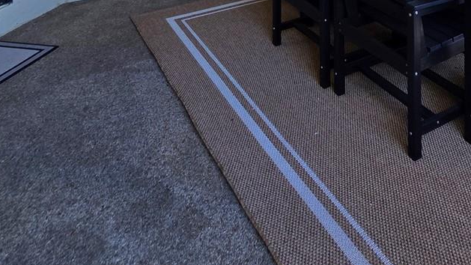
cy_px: -174
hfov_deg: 53.3
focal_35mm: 36
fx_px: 450
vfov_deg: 23.2
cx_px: 340
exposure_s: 1/120
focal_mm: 2.2
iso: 50
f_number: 1.9
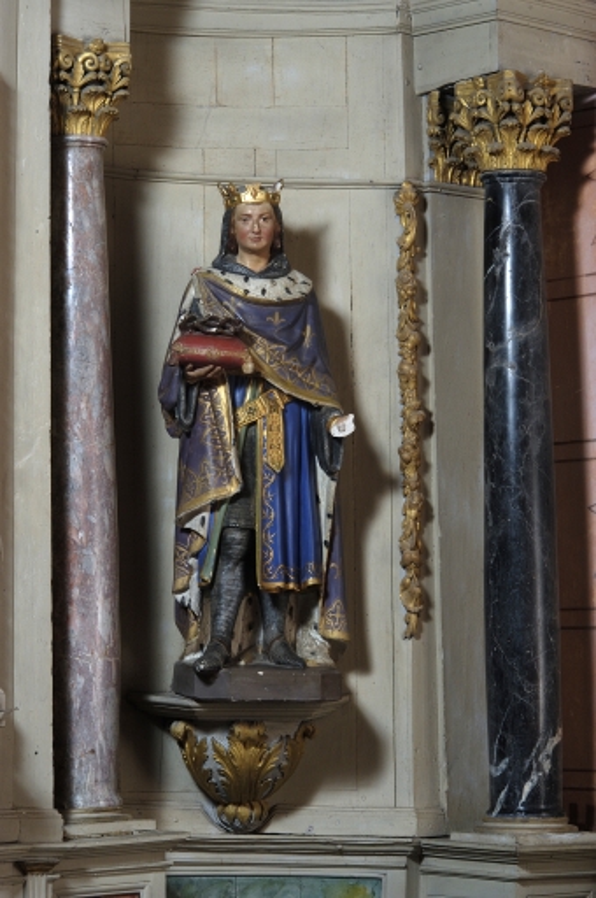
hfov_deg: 11.4
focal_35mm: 120
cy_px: 449
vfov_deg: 17.1
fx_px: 2988
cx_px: 298
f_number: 22
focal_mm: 80
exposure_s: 1/80
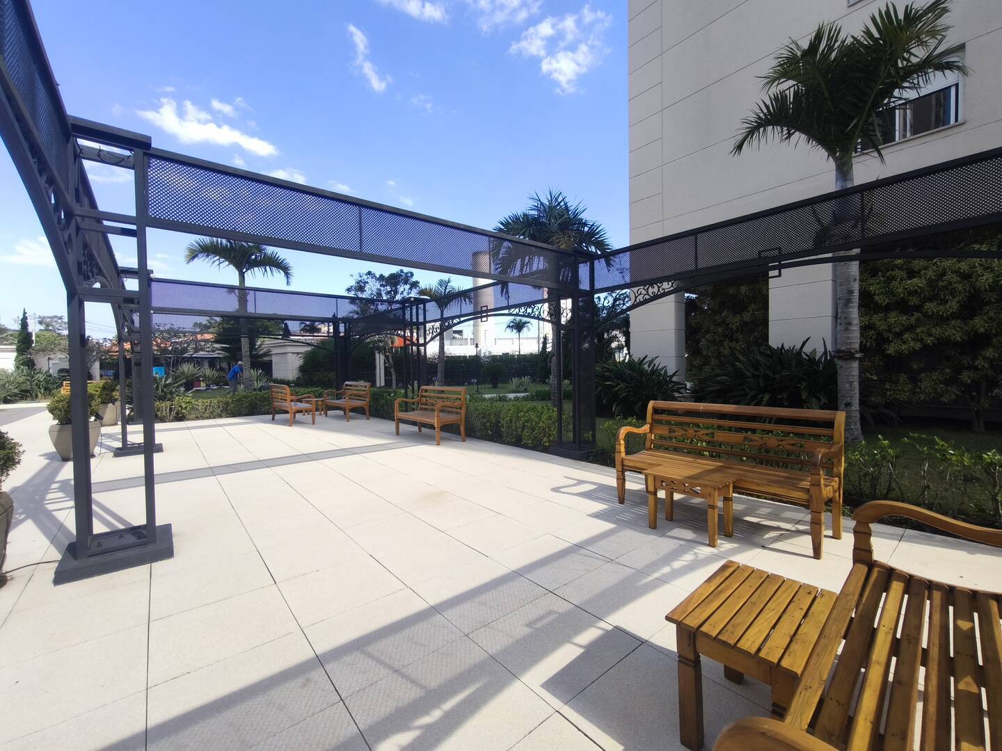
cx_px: 501
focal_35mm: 15
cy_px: 376
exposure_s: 1/331
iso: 50
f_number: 2.2
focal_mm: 1.91
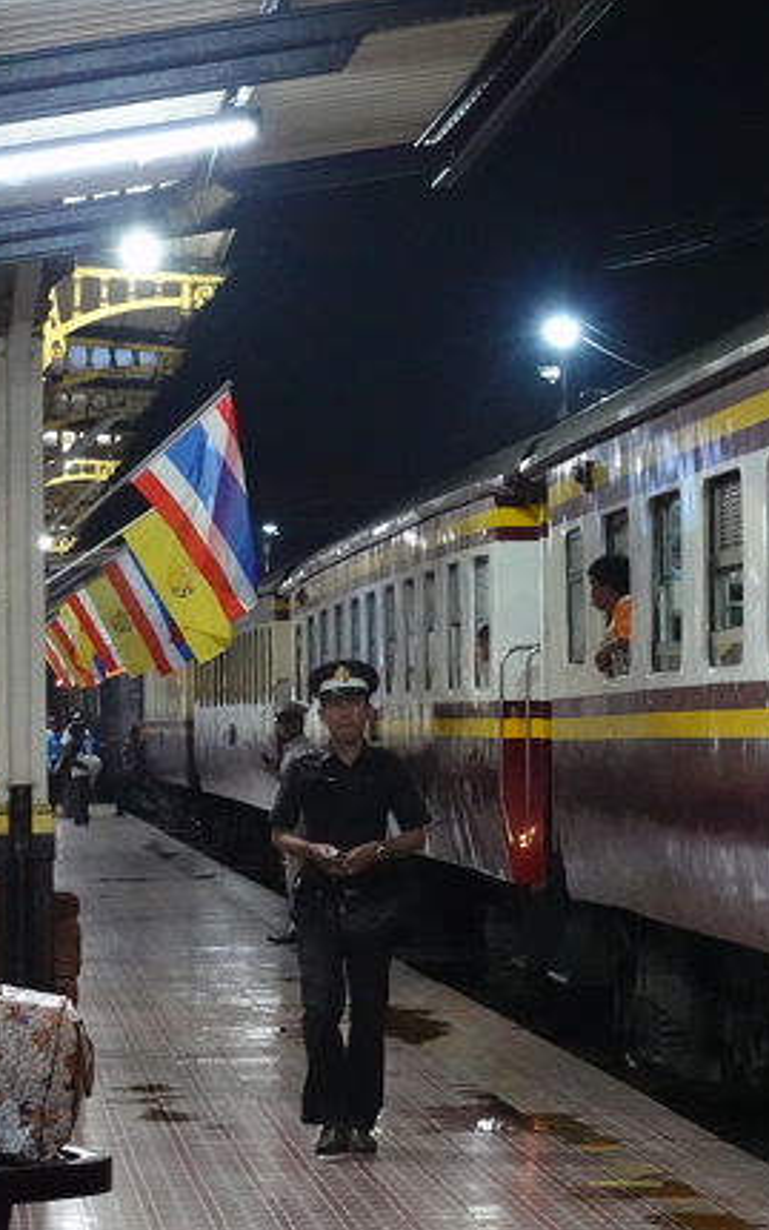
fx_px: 5060
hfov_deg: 8.7
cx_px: 640
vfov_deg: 13.9
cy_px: 614
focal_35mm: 151
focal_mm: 36
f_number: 4
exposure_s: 1/100
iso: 8000
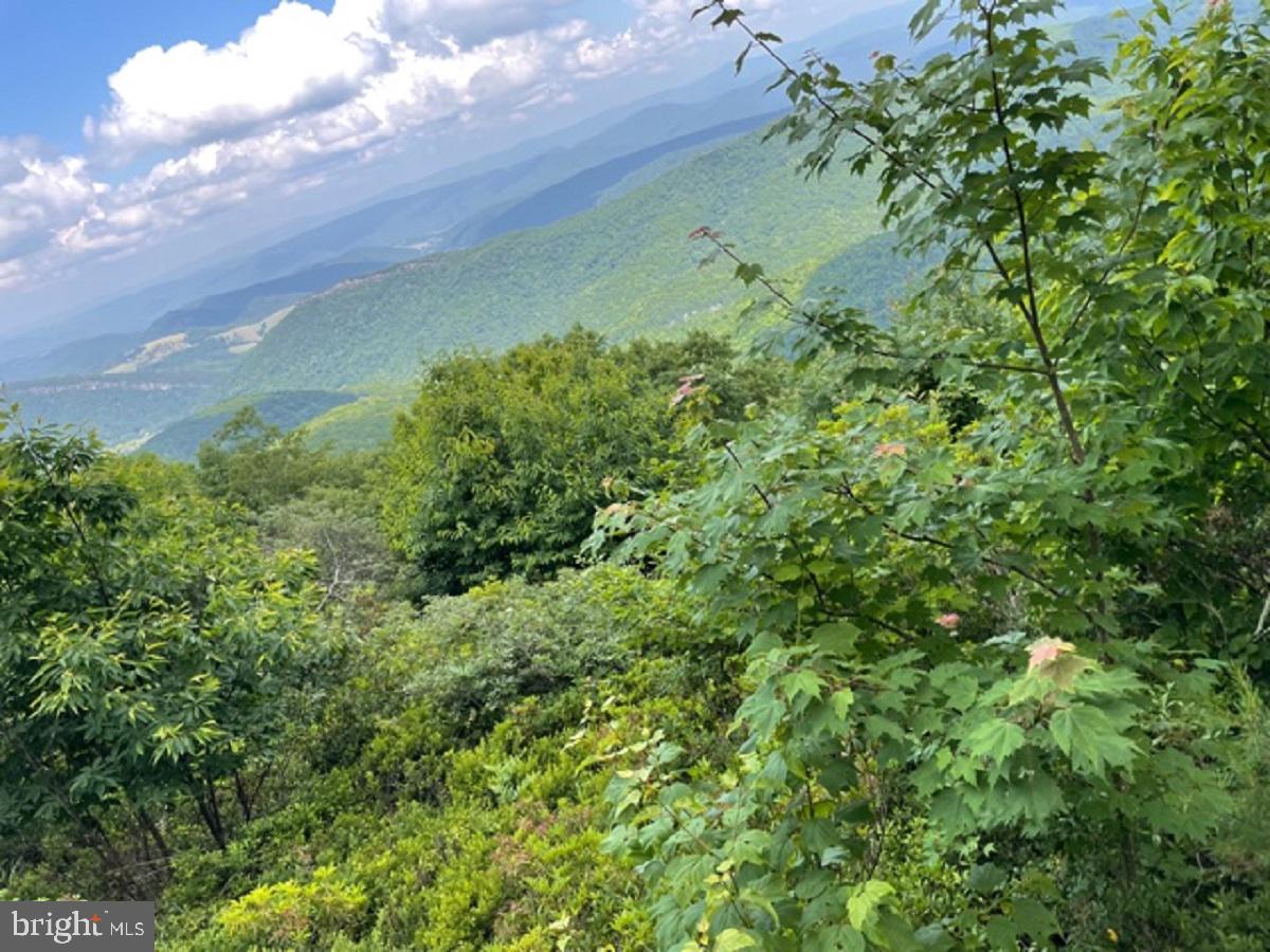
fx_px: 954
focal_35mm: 26
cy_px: 476
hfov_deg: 67.3
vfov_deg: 53.1
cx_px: 635
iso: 32
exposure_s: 1/520
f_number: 1.6
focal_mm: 4.2
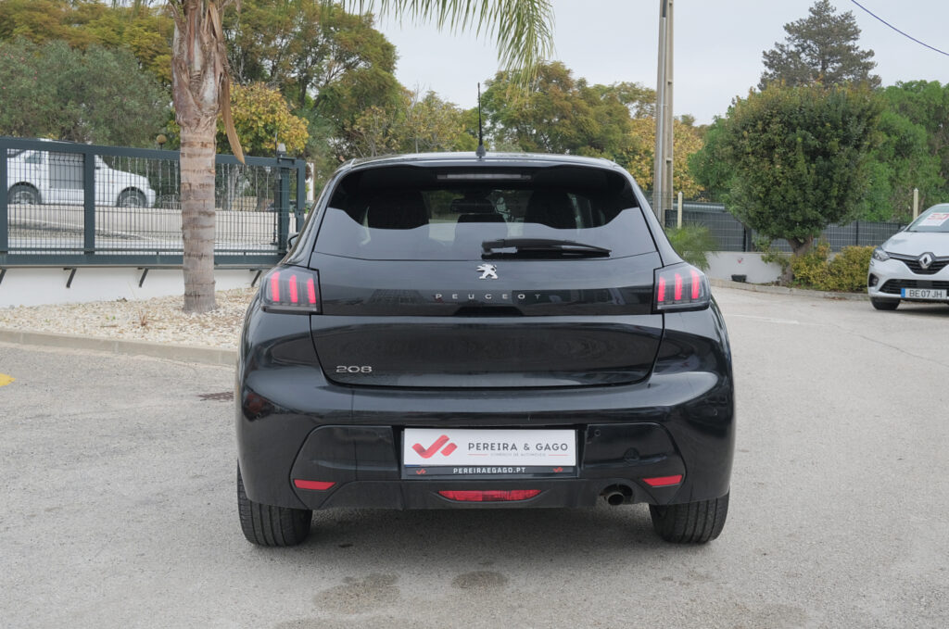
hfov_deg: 47.5
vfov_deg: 32.5
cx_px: 474
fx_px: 1079
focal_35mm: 41
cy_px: 314
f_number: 9
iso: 400
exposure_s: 1/200
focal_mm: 27.1
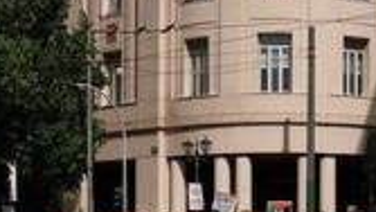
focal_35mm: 125
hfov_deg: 16.9
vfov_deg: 9.6
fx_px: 1246
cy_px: 213
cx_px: 331
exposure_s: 1/1000
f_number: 8
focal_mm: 24
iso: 100
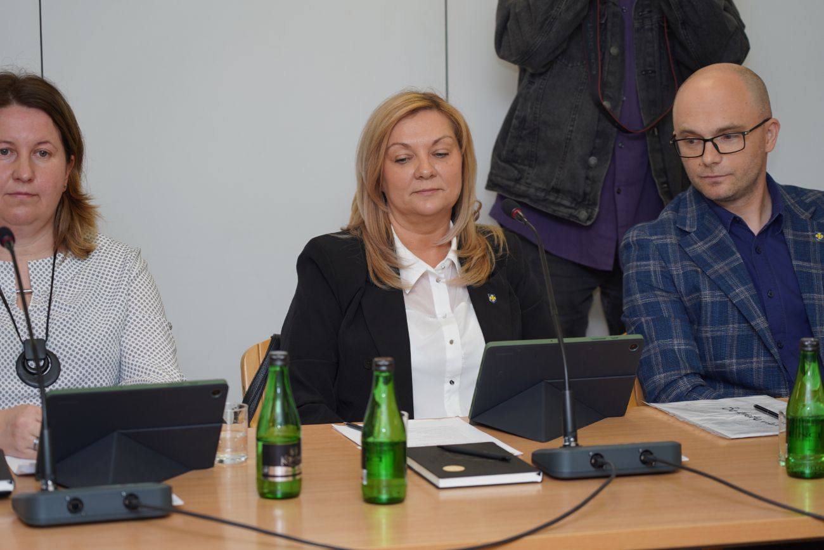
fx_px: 2403
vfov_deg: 13.0
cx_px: 412
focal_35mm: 105
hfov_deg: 19.5
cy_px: 275
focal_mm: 105
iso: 200
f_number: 4
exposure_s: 1/100
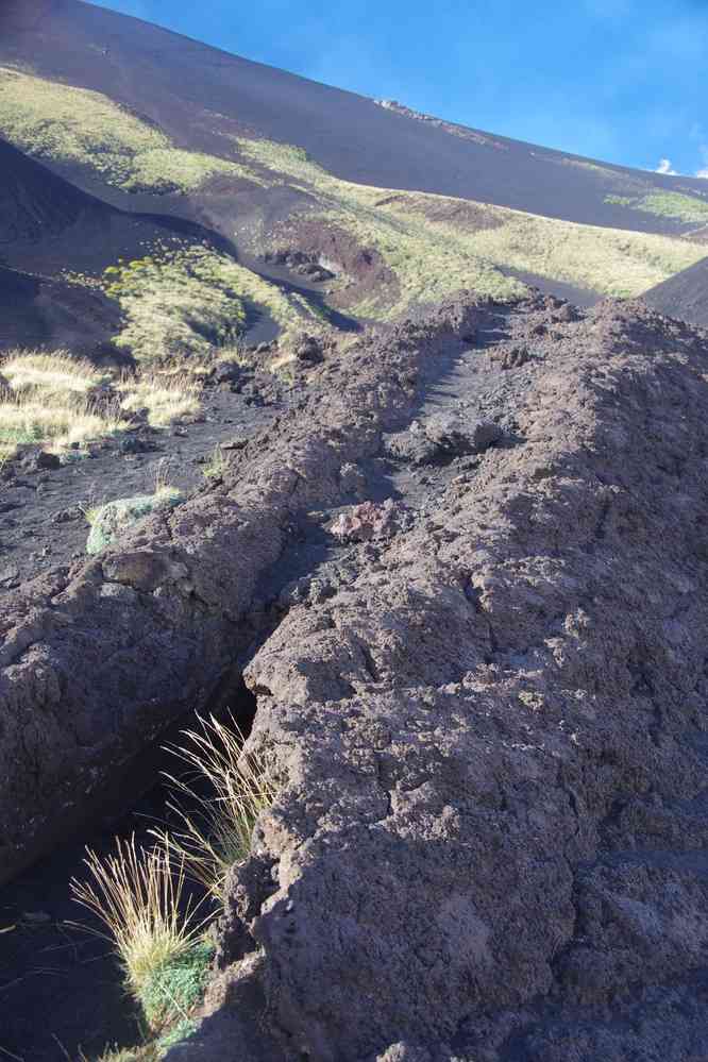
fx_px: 1268
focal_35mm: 43
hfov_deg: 31.2
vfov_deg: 45.4
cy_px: 531
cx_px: 354
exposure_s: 1/60
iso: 200
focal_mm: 29.4
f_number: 6.3
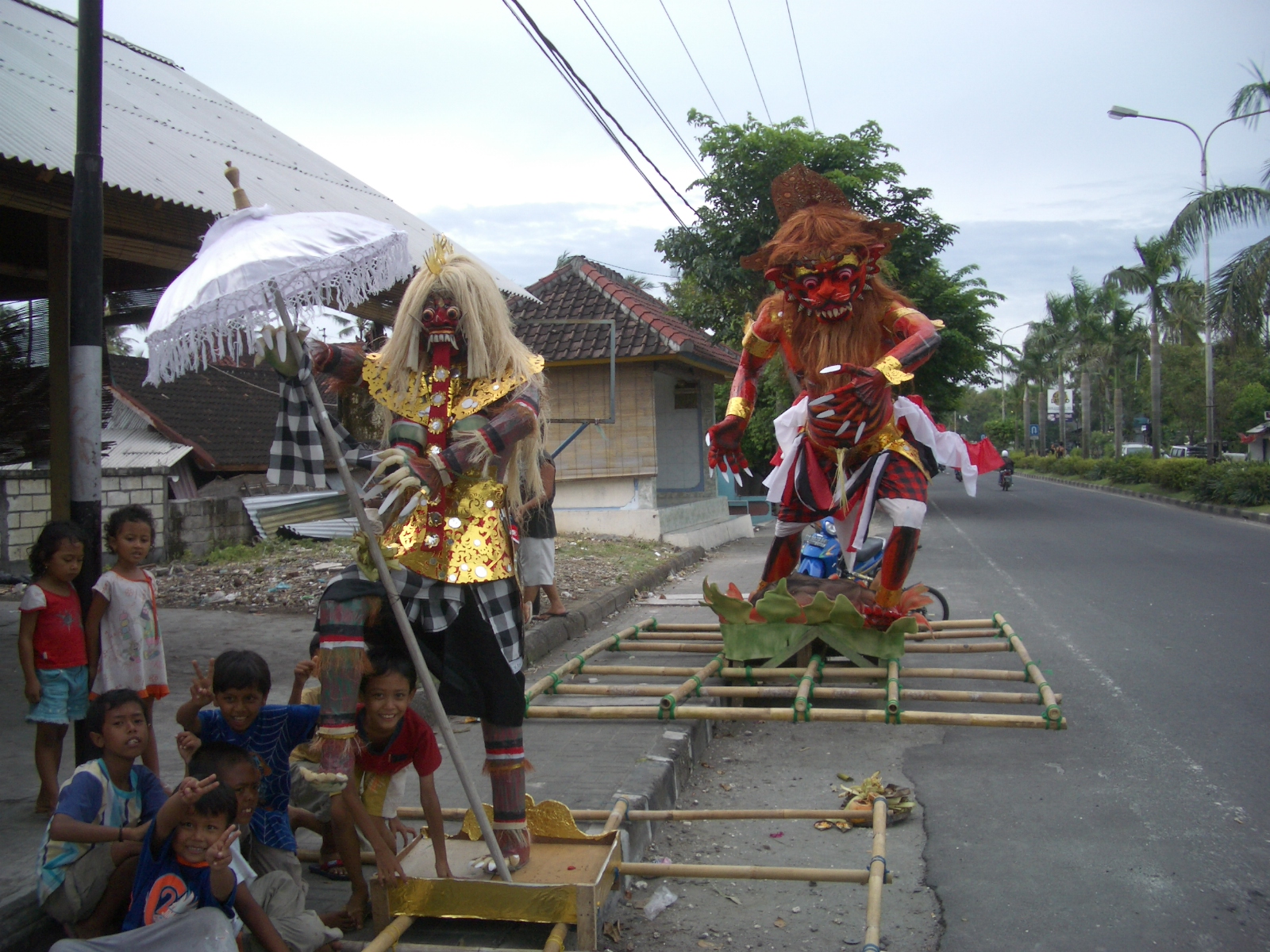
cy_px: 476
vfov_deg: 40.7
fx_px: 1284
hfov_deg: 52.6
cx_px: 635
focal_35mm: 35
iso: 50
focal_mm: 5.8
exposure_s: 1/640
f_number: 2.6
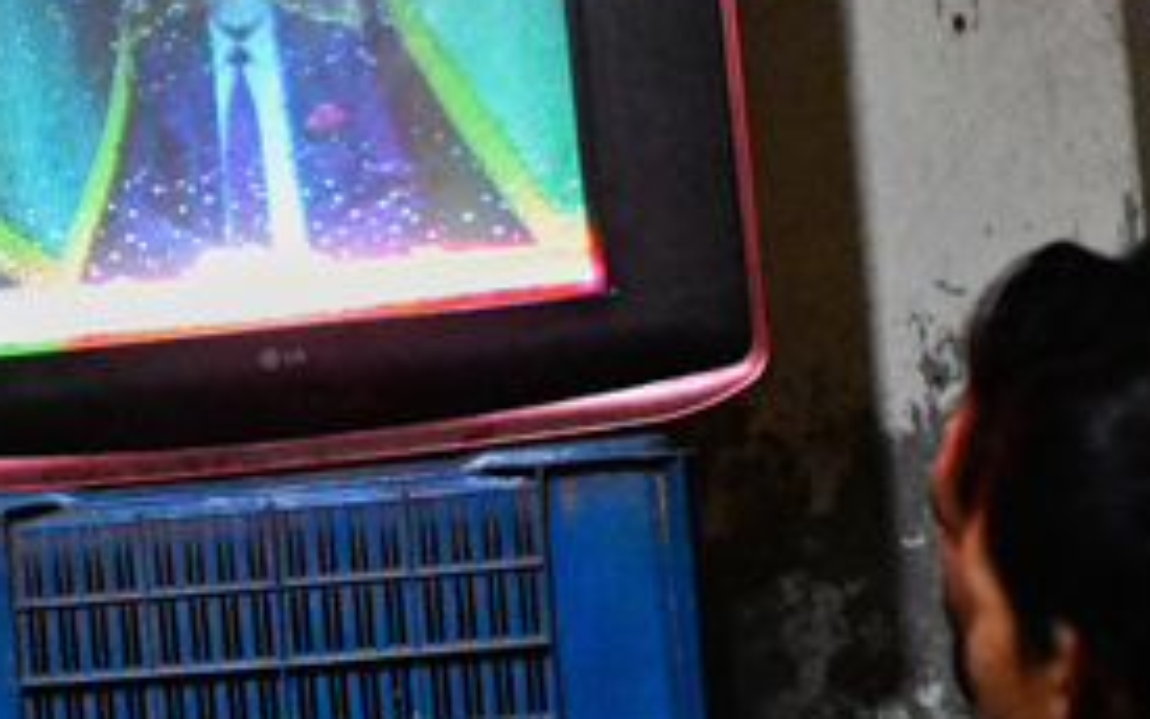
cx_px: 243
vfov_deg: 9.8
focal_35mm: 133
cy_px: 700
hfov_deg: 15.6
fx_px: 4169
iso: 10000
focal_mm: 35
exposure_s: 1/1000
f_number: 1.4
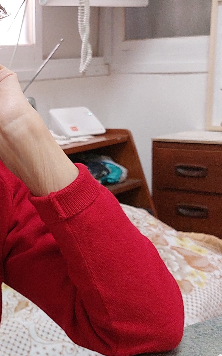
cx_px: -123
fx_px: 736
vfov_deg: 27.1
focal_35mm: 76
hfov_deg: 15.6
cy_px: 151
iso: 320
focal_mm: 5.23
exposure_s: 1/50
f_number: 1.8
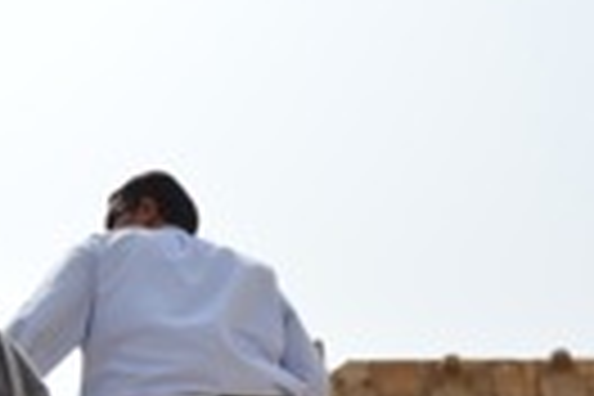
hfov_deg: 15.4
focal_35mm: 130
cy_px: 304
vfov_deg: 10.5
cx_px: -36
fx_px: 2145
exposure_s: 1/320
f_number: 9
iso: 100
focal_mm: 26
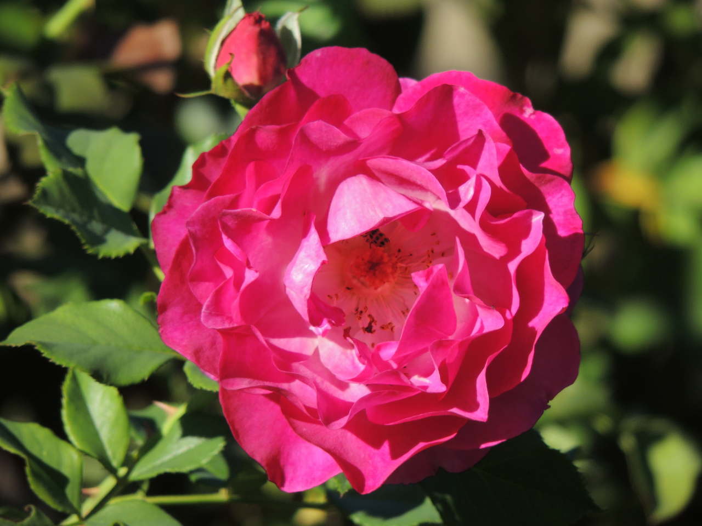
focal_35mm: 900
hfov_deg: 2.2
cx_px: 351
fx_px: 18252
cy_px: 263
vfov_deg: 1.7
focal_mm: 160.5
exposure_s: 1/500
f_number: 5.5
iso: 140
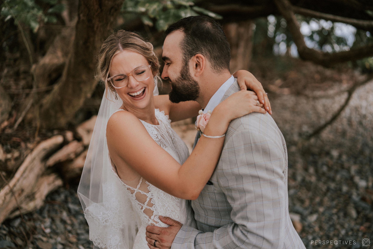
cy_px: 124
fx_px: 363
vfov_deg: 37.9
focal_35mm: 35
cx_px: 186
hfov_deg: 54.4
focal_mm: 35
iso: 500
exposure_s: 1/500
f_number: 1.6
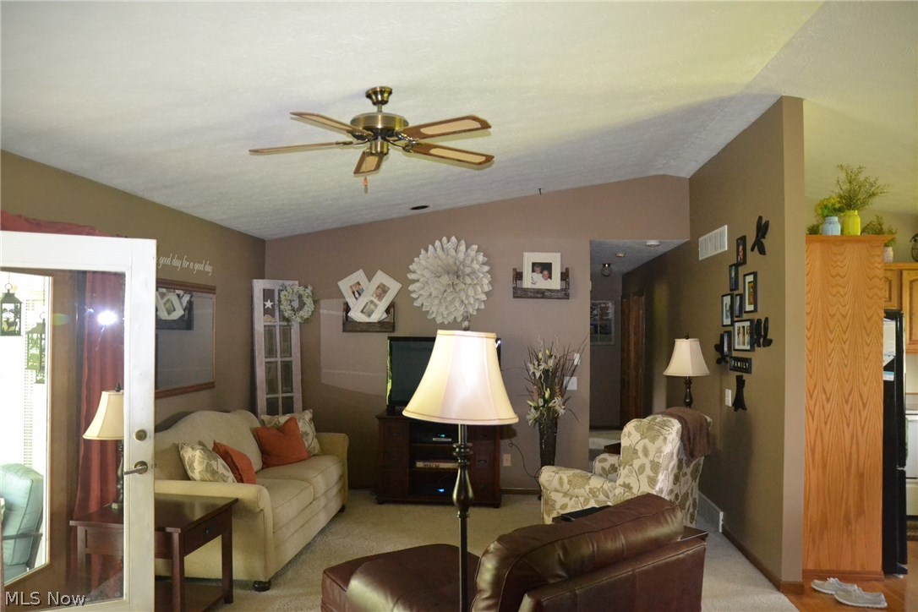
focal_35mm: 26
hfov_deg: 70.4
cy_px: 306
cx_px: 459
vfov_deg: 50.4
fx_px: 650
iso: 3200
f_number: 2.8
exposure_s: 1/60
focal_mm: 17
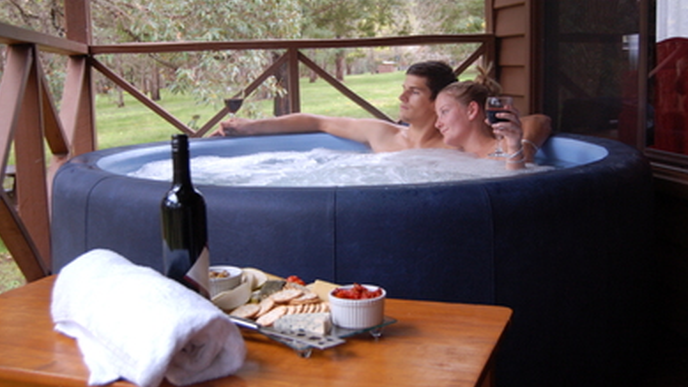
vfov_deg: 28.3
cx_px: 350
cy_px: 161
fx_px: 766
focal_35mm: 42
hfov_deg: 48.3
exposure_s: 1/30
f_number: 4.2
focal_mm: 26
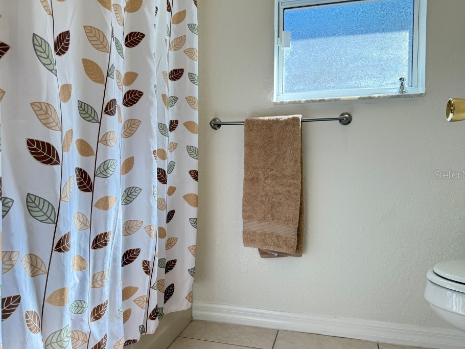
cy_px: 174
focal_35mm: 27
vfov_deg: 51.4
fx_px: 363
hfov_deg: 65.3
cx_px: 221
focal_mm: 6.76
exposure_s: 1/227
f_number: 1.78
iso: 100
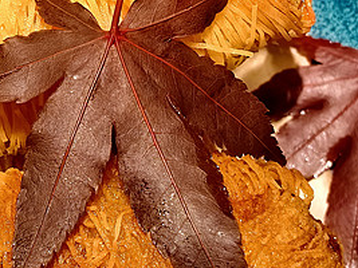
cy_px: 198
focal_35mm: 126
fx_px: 1303
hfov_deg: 15.6
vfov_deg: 11.7
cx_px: 76
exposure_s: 1/50
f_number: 2
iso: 250
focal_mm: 6.98
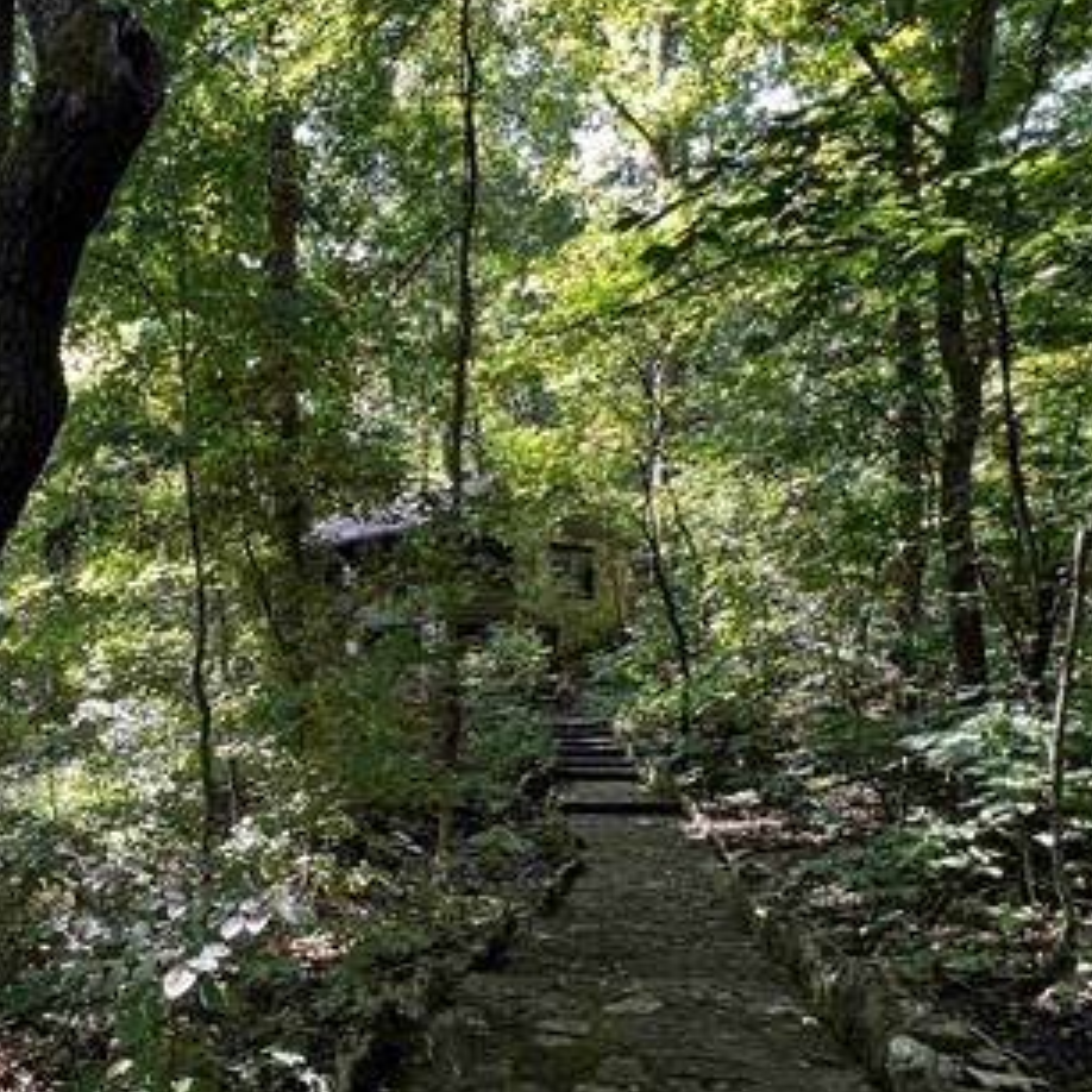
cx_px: 200
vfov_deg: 63.9
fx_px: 857
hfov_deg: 59.3
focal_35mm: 24
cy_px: 699
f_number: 1.8
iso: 125
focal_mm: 1.57
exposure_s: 1/99
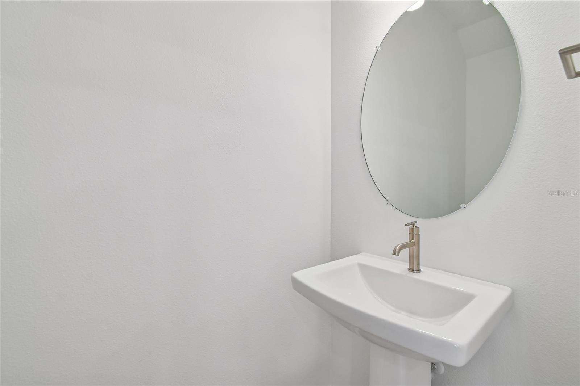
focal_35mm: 15
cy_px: 193
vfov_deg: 77.3
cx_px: 290
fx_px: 242
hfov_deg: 100.4
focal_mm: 10
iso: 100
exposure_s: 1/20
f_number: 7.1
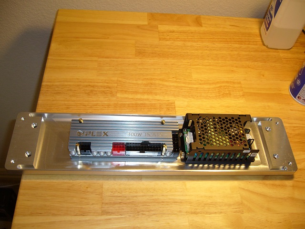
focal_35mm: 35
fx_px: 308
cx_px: 152
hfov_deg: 52.6
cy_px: 114
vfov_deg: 40.7
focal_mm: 5.8
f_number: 2.8
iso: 100
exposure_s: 1/30
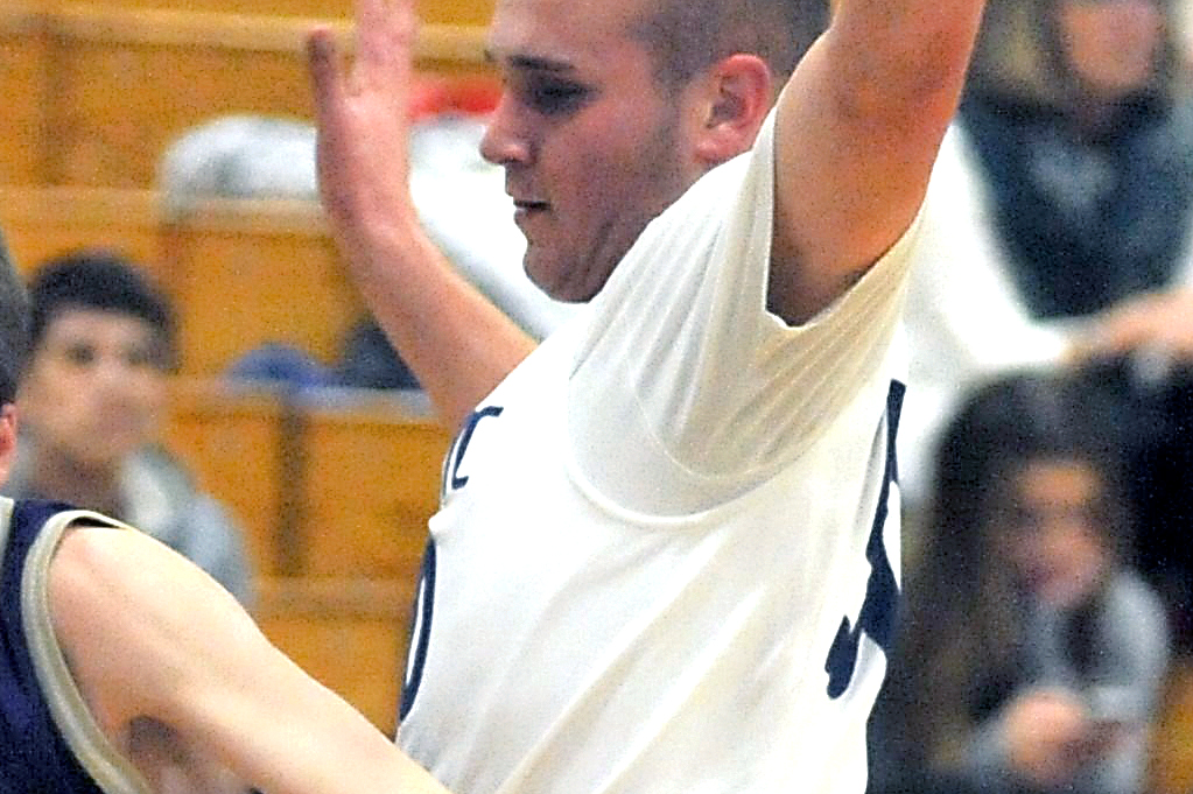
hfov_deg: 3.2
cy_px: 1311
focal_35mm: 645
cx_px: 289
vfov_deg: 2.1
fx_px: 21363
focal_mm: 155
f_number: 2.8
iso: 6400
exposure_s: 1/1000
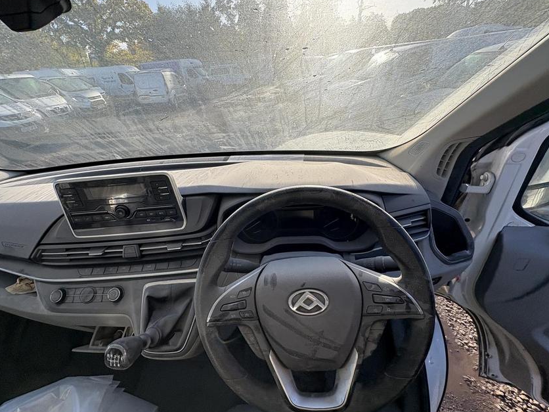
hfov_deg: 98.1
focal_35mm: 15
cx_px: 261
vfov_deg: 81.7
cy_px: 211
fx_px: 238
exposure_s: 1/533
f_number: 2.2
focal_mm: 2.22
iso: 40
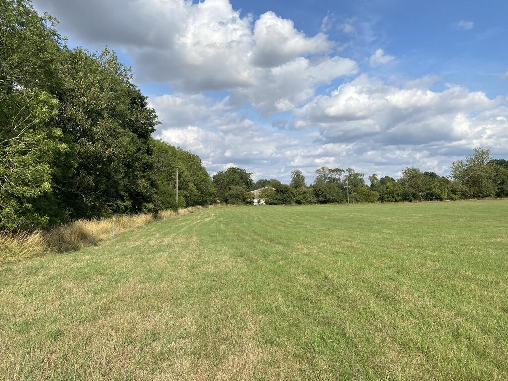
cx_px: 254
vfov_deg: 53.1
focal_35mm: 26
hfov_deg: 67.3
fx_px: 382
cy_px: 190
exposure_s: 1/3846
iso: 32
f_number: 1.8
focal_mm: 4.25
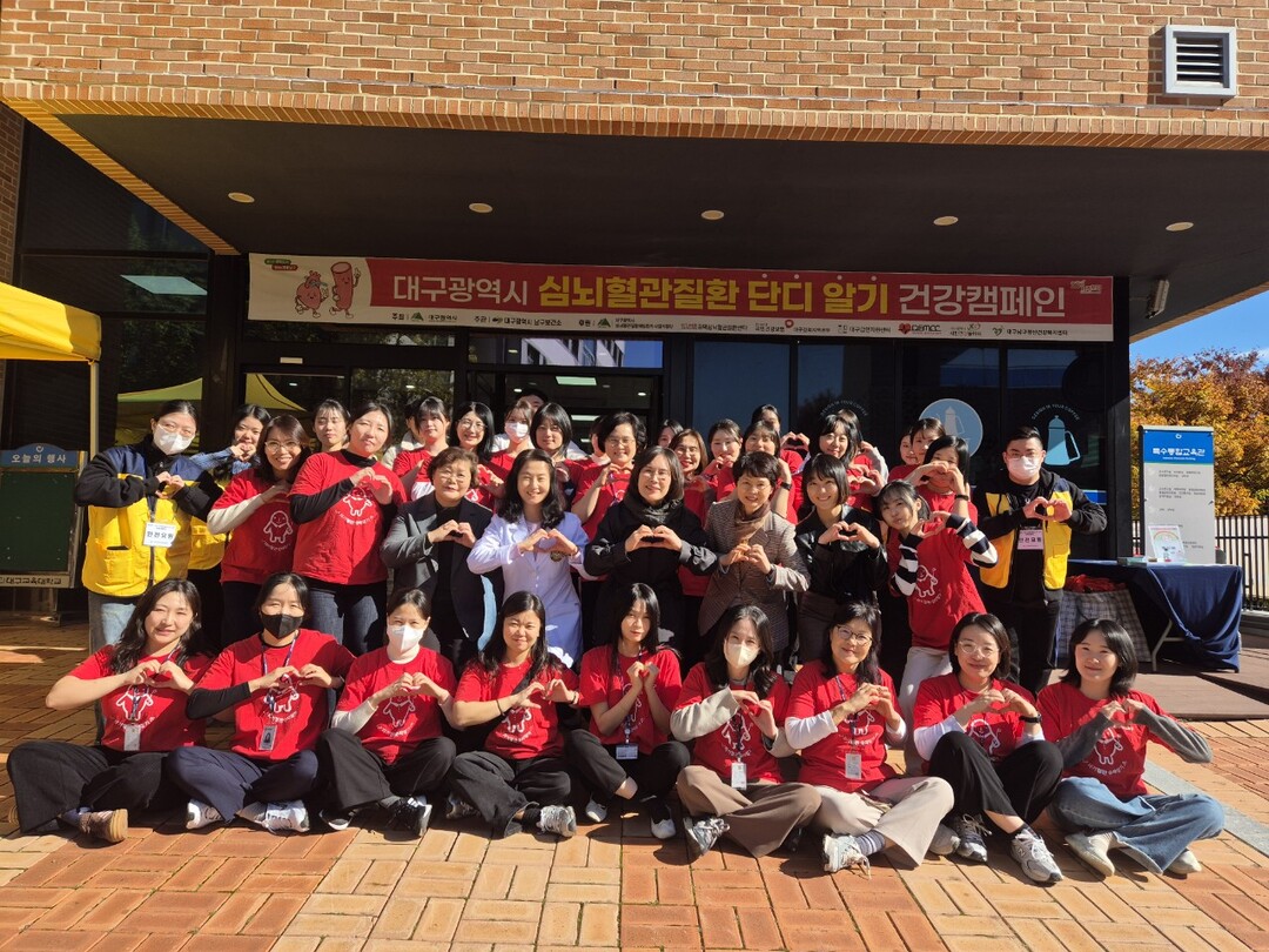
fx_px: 843
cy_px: 476
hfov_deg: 73.9
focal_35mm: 23
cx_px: 634
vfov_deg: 58.9
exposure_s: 1/1552
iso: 25
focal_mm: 5.4
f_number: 1.8
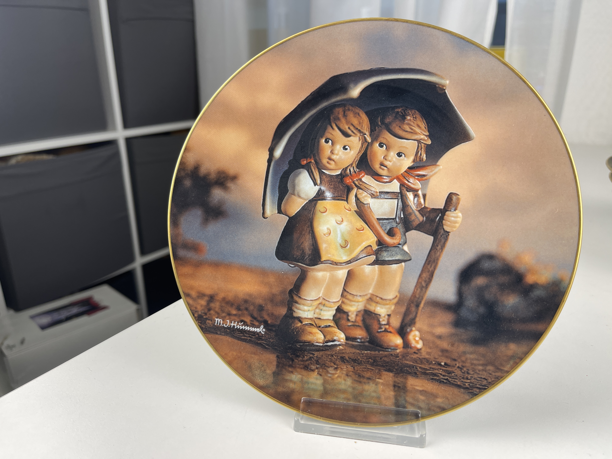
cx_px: 306
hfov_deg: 69.4
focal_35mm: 25
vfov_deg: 54.9
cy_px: 230
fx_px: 442
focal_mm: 5.1
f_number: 1.6
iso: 40
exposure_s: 1/100
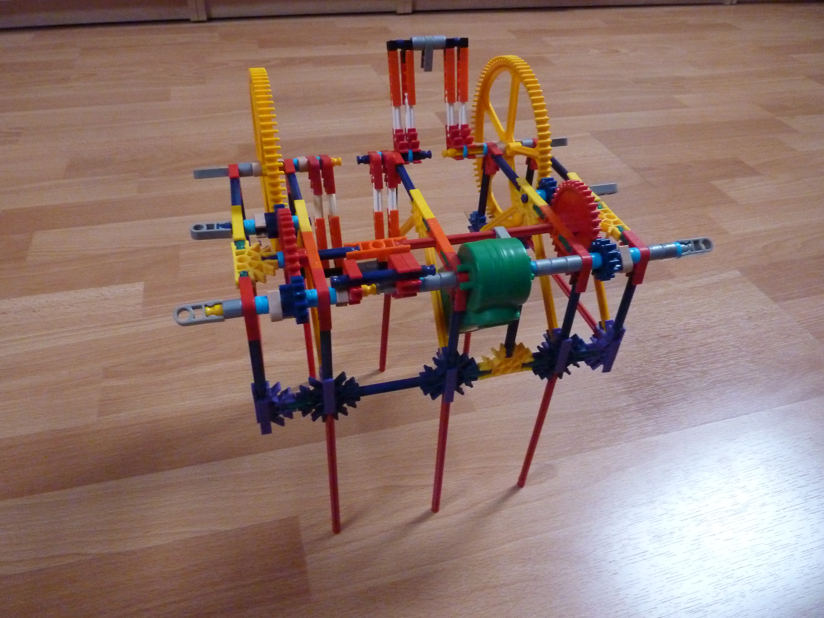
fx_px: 595
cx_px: 412
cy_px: 309
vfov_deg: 54.9
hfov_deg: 69.4
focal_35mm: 25
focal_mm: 4.1
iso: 800
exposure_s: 1/25
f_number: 3.3
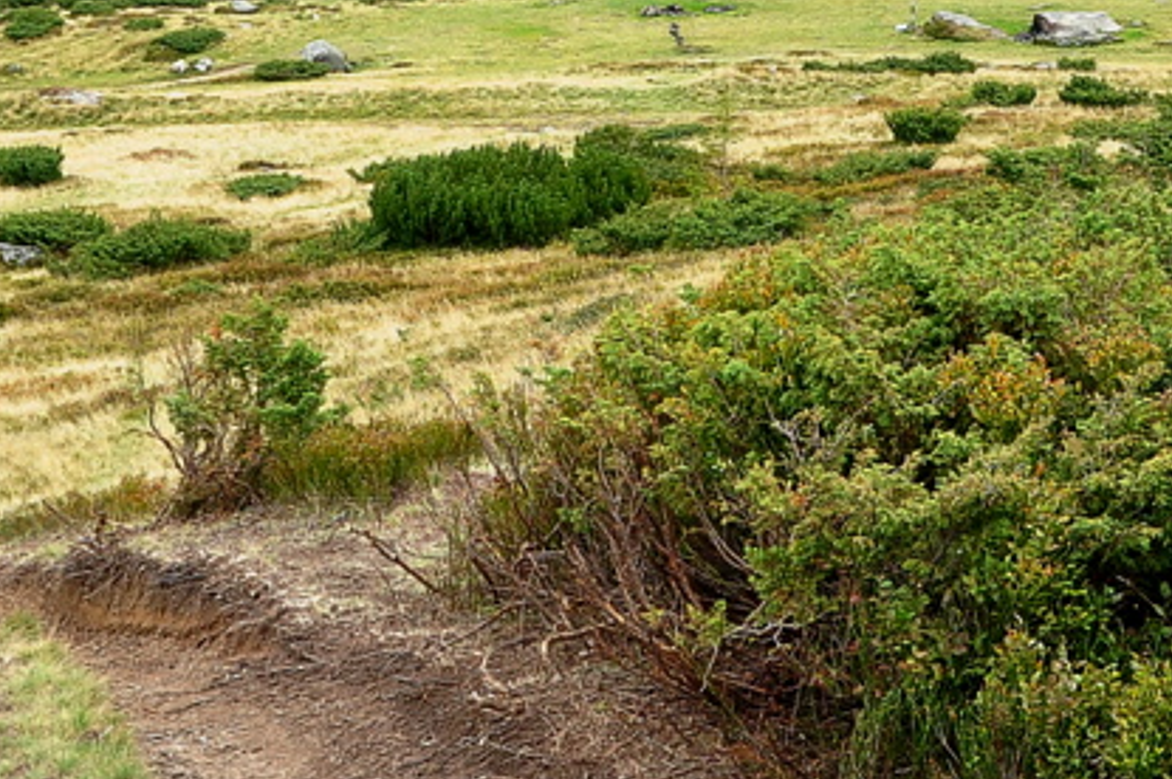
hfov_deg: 25.8
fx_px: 2537
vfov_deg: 17.4
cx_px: 353
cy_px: 236
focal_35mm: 78
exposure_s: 1/200
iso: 400
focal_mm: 18
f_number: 7.1
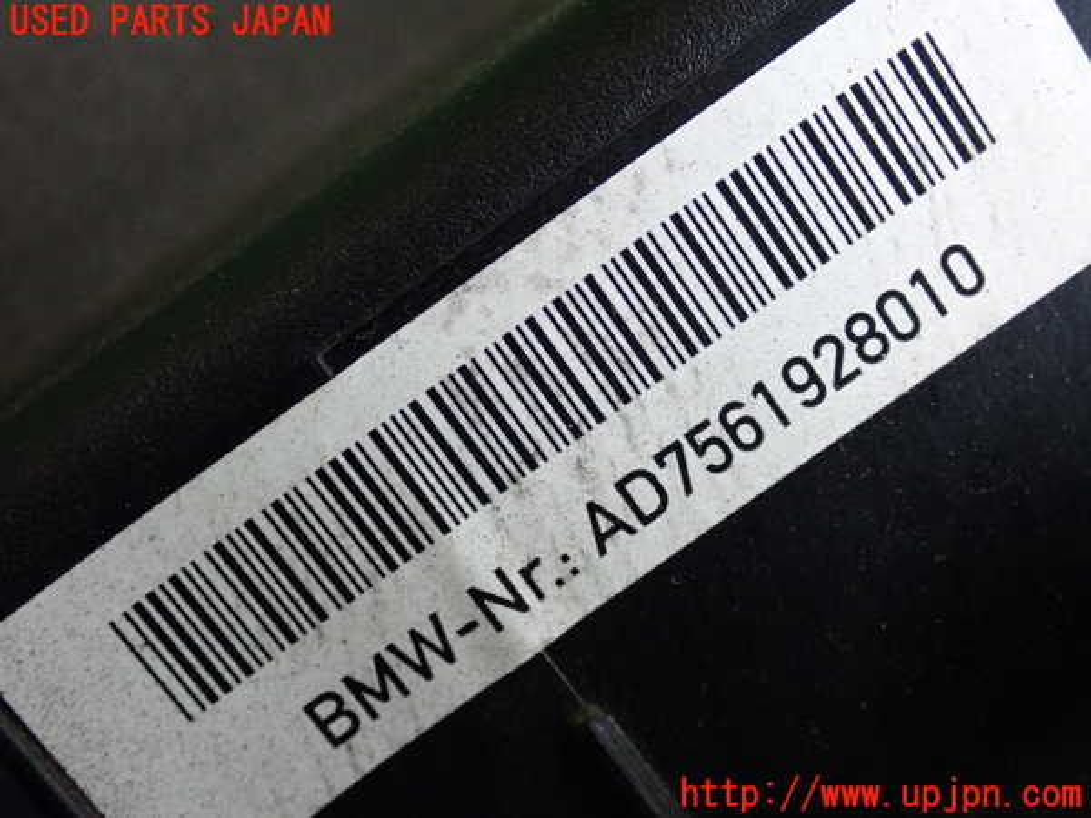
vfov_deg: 27.0
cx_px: 546
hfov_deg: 35.5
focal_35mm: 54
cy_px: 409
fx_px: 1702
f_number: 3.3
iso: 1000
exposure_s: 1/125
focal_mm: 9.65
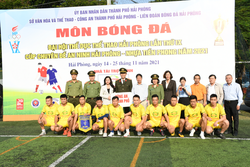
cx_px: 125
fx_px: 271
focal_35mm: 39
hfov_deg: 49.6
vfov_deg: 34.2
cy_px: 84
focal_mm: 26
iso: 200
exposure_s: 1/200
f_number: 11
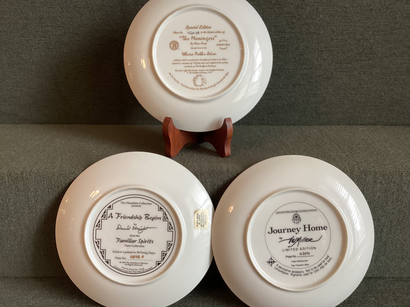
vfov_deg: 45.4
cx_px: 205
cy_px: 154
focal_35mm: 31
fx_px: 367
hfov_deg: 58.3
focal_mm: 3.3
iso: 125
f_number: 2.4
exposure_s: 1/60
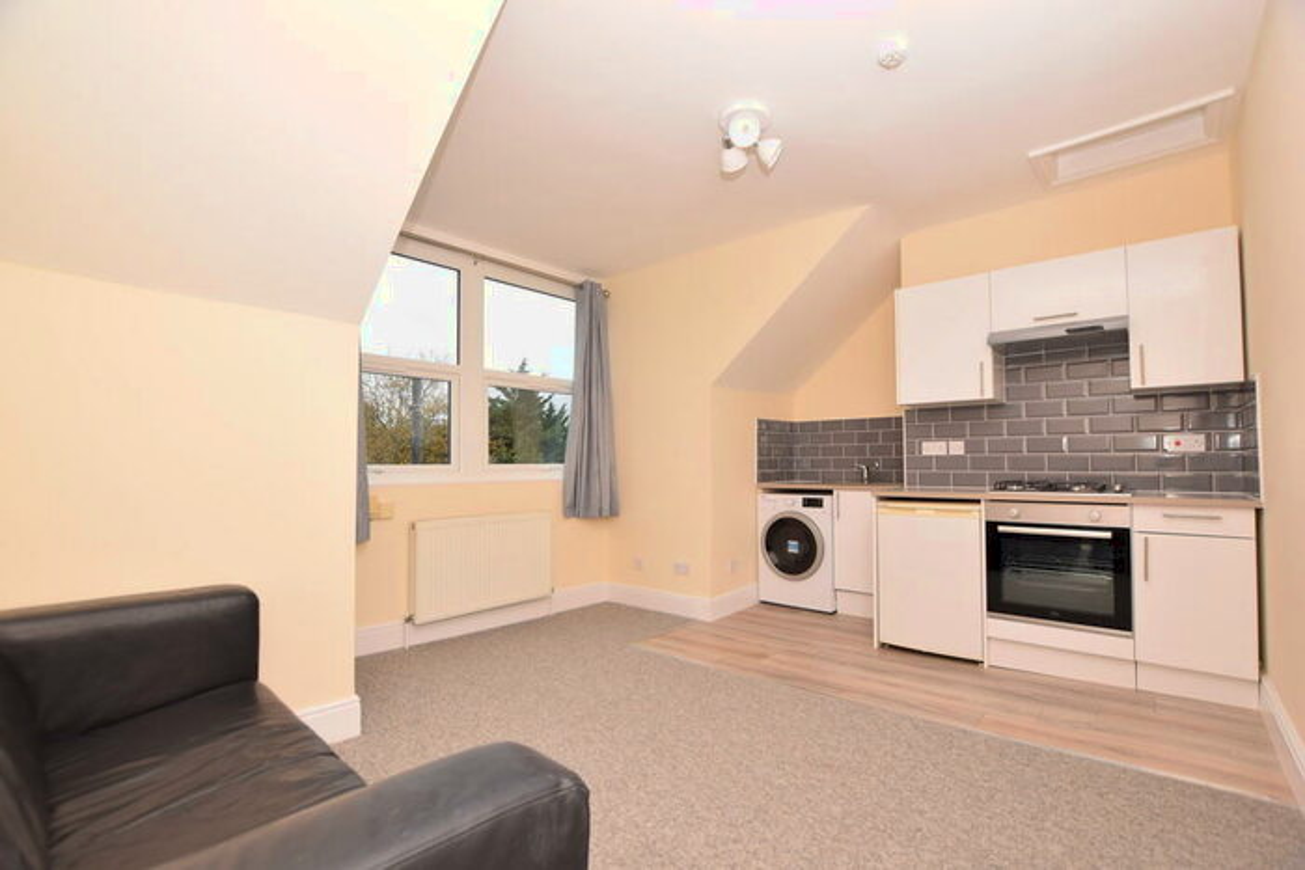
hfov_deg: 100.4
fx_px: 544
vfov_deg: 77.4
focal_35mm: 15
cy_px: 435
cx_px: 652
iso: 100
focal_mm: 10
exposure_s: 1/60
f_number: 4.5
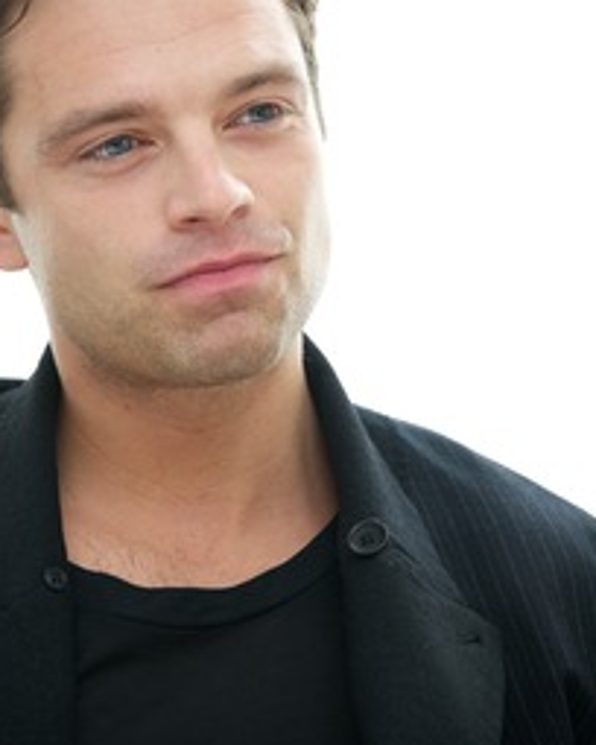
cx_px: 213
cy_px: 251
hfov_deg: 5.5
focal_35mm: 279
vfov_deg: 6.9
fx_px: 6152
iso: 640
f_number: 5.6
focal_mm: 190
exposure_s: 1/60
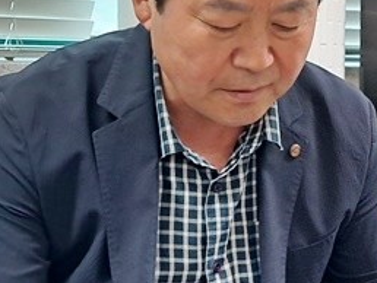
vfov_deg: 15.9
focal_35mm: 93
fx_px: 1014
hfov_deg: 20.4
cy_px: 207
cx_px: 374
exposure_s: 1/60
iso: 200
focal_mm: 5.23
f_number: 1.8
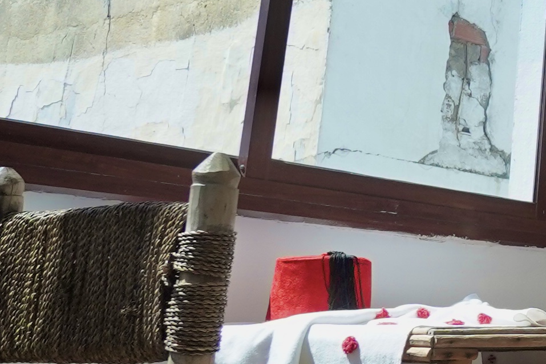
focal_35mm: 74
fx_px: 1122
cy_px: 56
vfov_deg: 18.2
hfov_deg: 19.9
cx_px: 986
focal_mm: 12
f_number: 5.6
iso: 400
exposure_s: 1/800
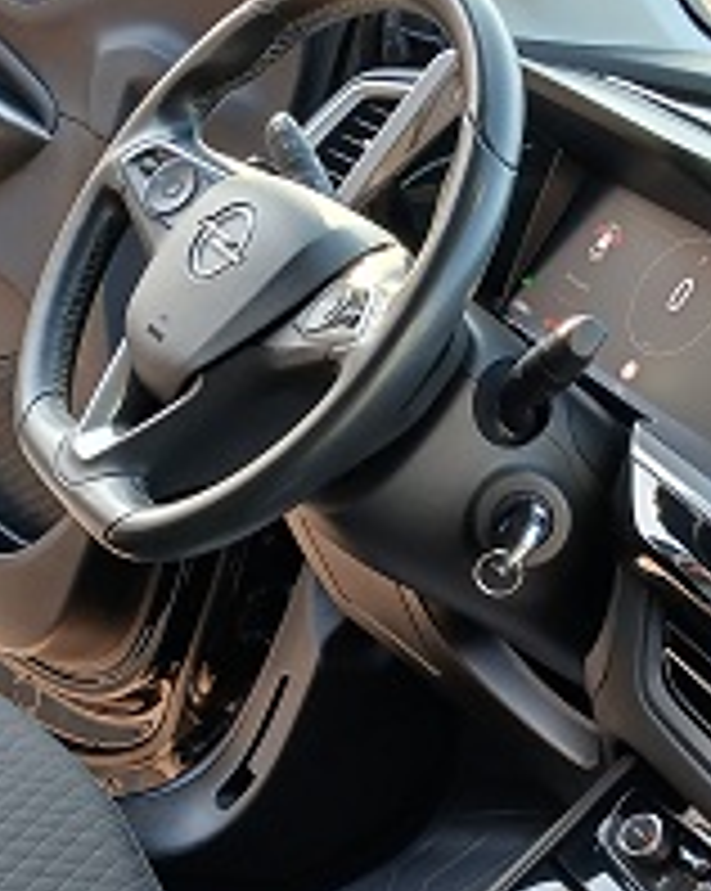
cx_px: 122
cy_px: 765
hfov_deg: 18.9
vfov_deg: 23.4
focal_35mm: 80
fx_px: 2108
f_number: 1.8
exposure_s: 1/50
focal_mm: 3.98
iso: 50
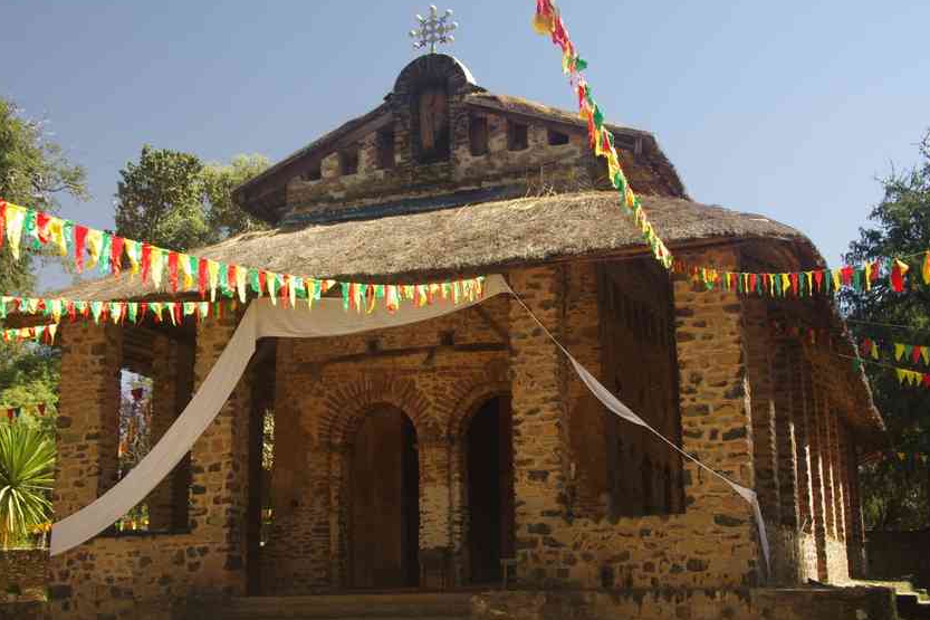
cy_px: 324
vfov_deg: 27.8
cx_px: 458
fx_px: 1251
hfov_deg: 40.8
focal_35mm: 48
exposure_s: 1/50
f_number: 8
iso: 200
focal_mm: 26.9
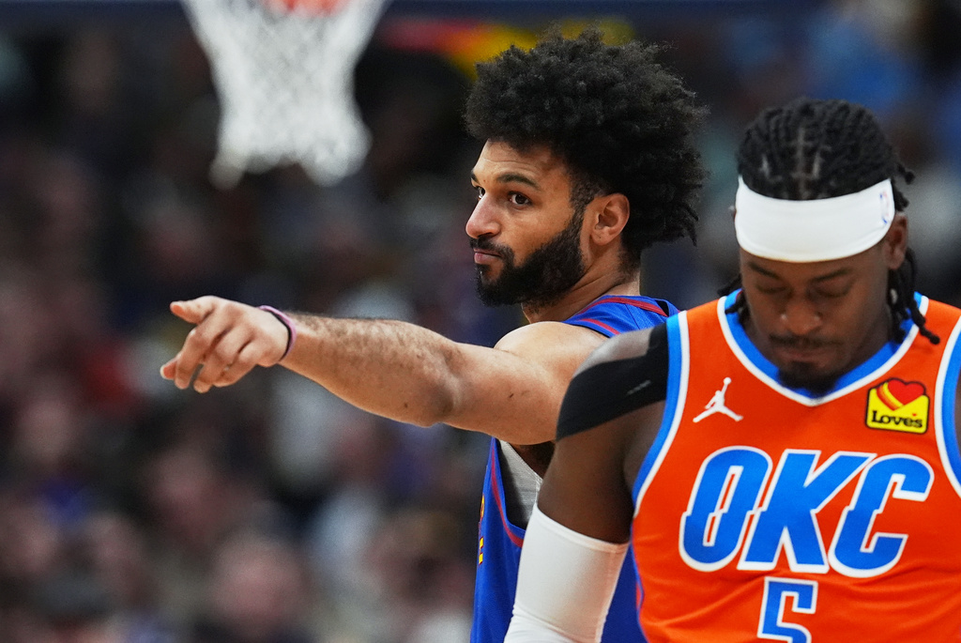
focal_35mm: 600
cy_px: 322
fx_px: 16032
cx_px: 480
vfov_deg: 2.3
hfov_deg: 3.4
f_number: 4
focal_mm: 400
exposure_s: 1/2000
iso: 5000
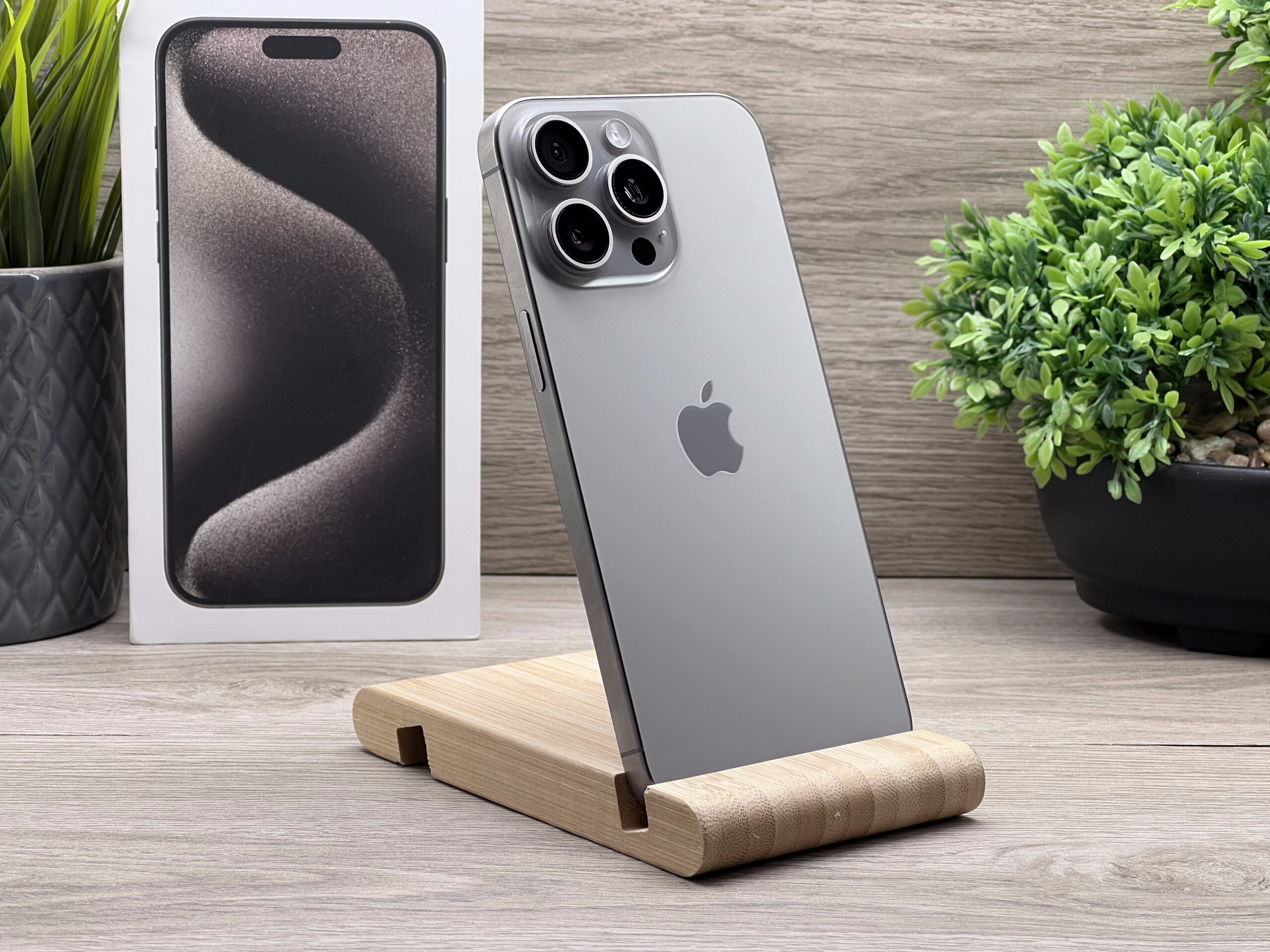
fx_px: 2825
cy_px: 476
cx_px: 635
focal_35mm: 77
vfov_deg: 19.1
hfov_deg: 25.3
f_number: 2.8
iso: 80
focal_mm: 9
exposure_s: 1/100
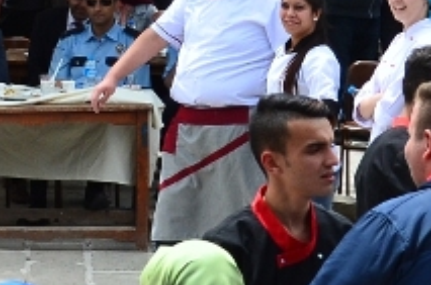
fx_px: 2580
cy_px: 188
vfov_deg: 6.3
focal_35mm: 216
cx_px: -206
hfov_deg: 9.3
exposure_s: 1/320
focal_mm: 30
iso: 250
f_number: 8
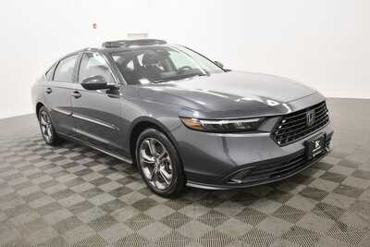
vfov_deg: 43.6
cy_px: 124
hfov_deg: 61.9
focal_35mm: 30
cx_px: 185
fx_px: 308
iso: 1600
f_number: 5.6
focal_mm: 20
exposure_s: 1/125
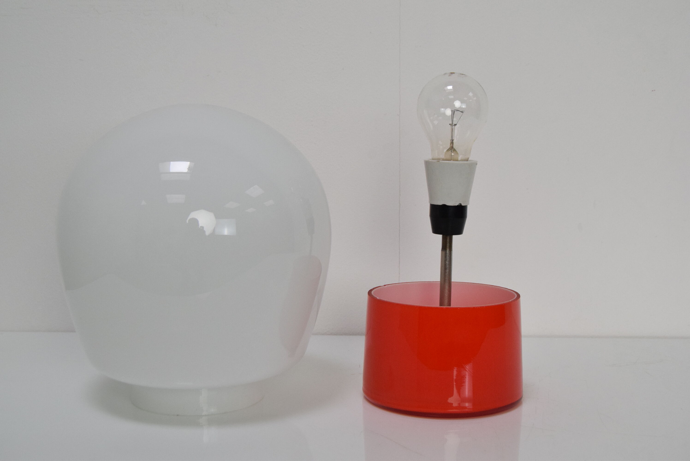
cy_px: 230
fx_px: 921
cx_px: 345
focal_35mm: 48
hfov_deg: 41.1
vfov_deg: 28.1
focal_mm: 32
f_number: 8
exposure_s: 1/250
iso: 1600
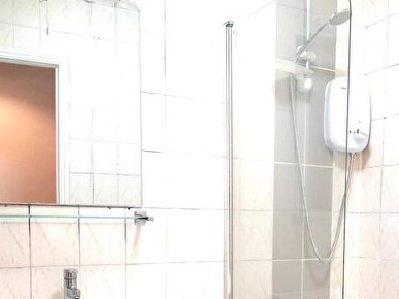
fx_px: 542
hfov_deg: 39.6
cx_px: 289
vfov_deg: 29.6
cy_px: 267
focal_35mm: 47
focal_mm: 3.98
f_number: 1.8
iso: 400
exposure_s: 1/100
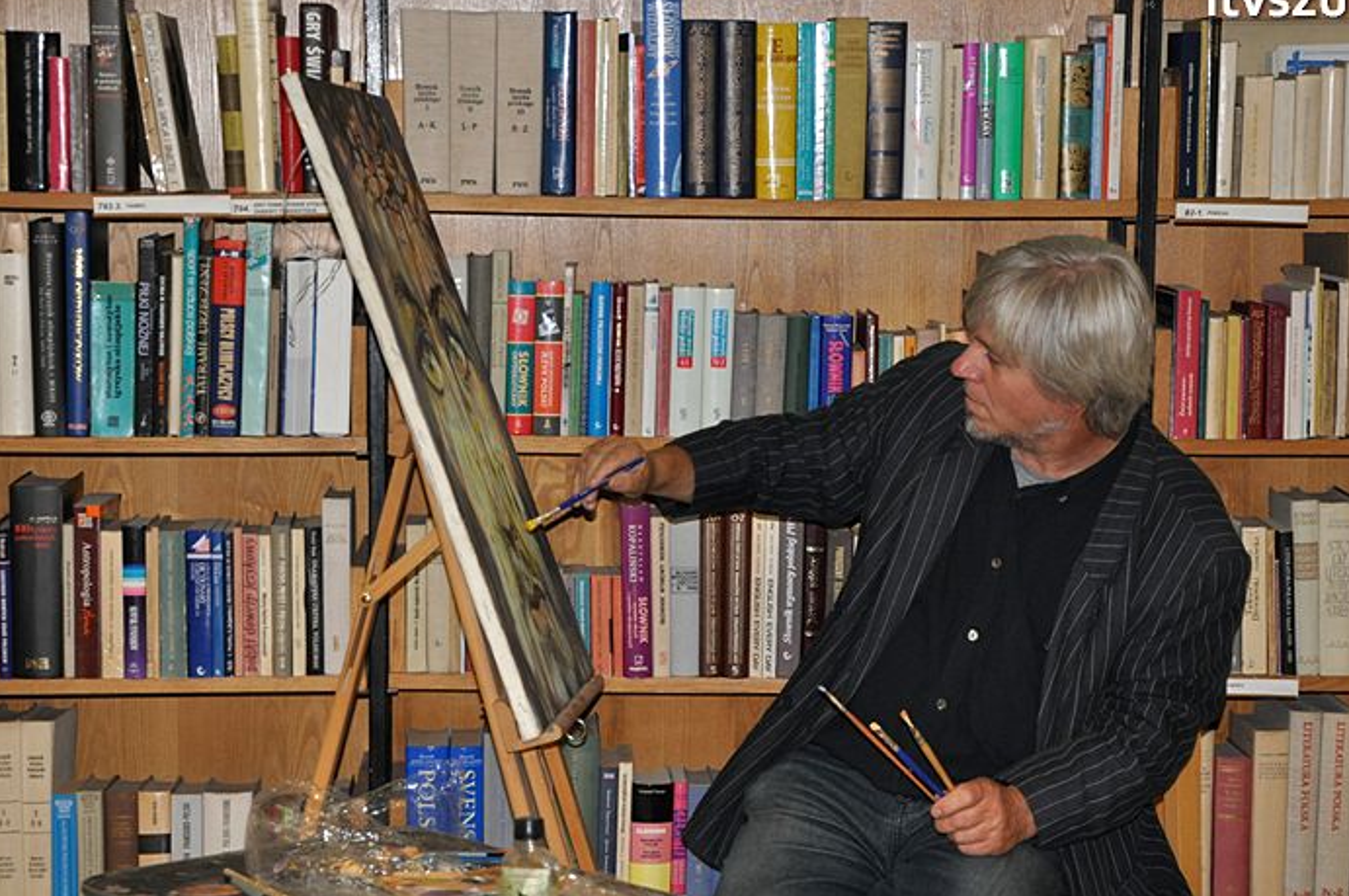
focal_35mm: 96
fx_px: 3593
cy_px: 483
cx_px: 697
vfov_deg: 14.2
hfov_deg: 21.3
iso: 800
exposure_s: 1/60
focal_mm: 52
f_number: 5
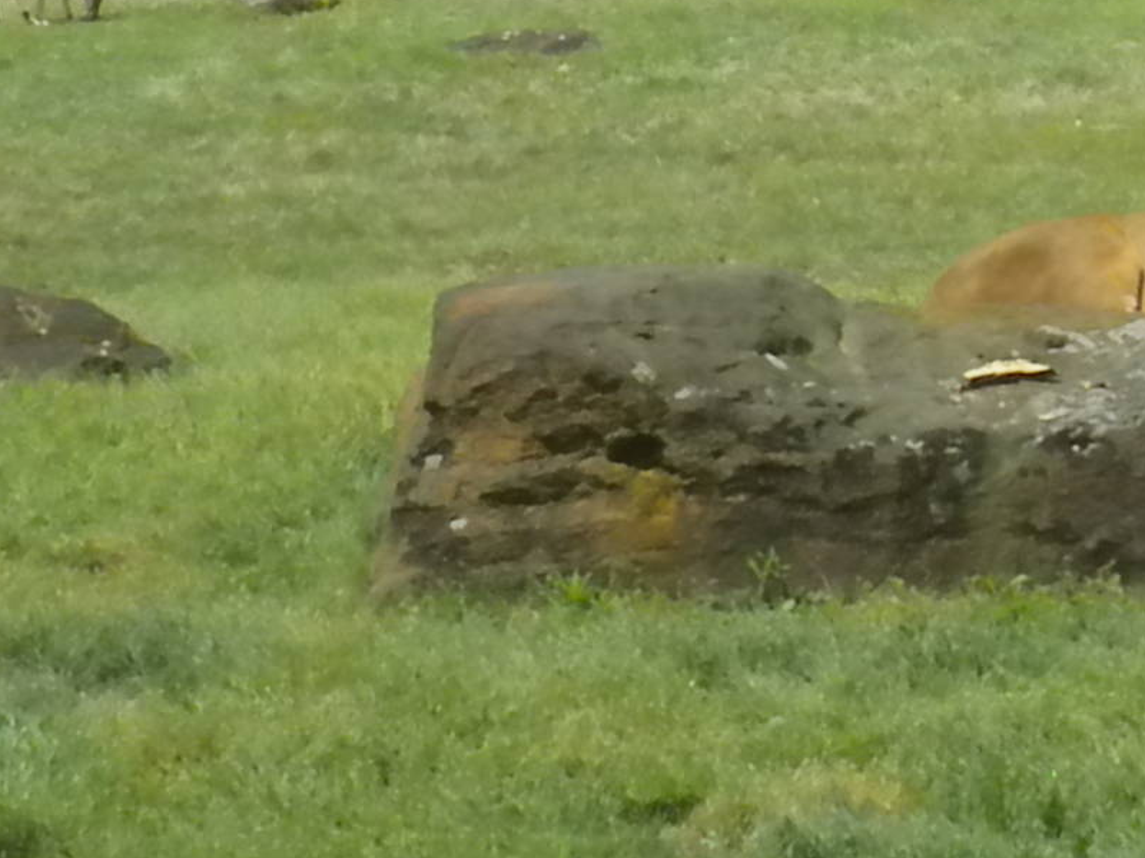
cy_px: 26
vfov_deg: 7.4
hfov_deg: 9.9
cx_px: 925
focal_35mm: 200
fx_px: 6615
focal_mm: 17.7
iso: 640
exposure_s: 1/284
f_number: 14
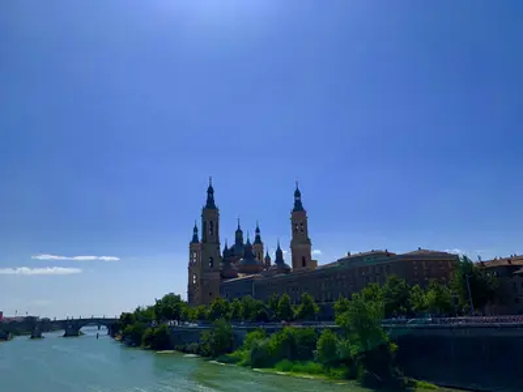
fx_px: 393
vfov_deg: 53.1
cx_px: 262
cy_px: 196
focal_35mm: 26
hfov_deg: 67.3
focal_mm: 4.25
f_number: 1.8
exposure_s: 1/6452
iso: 25
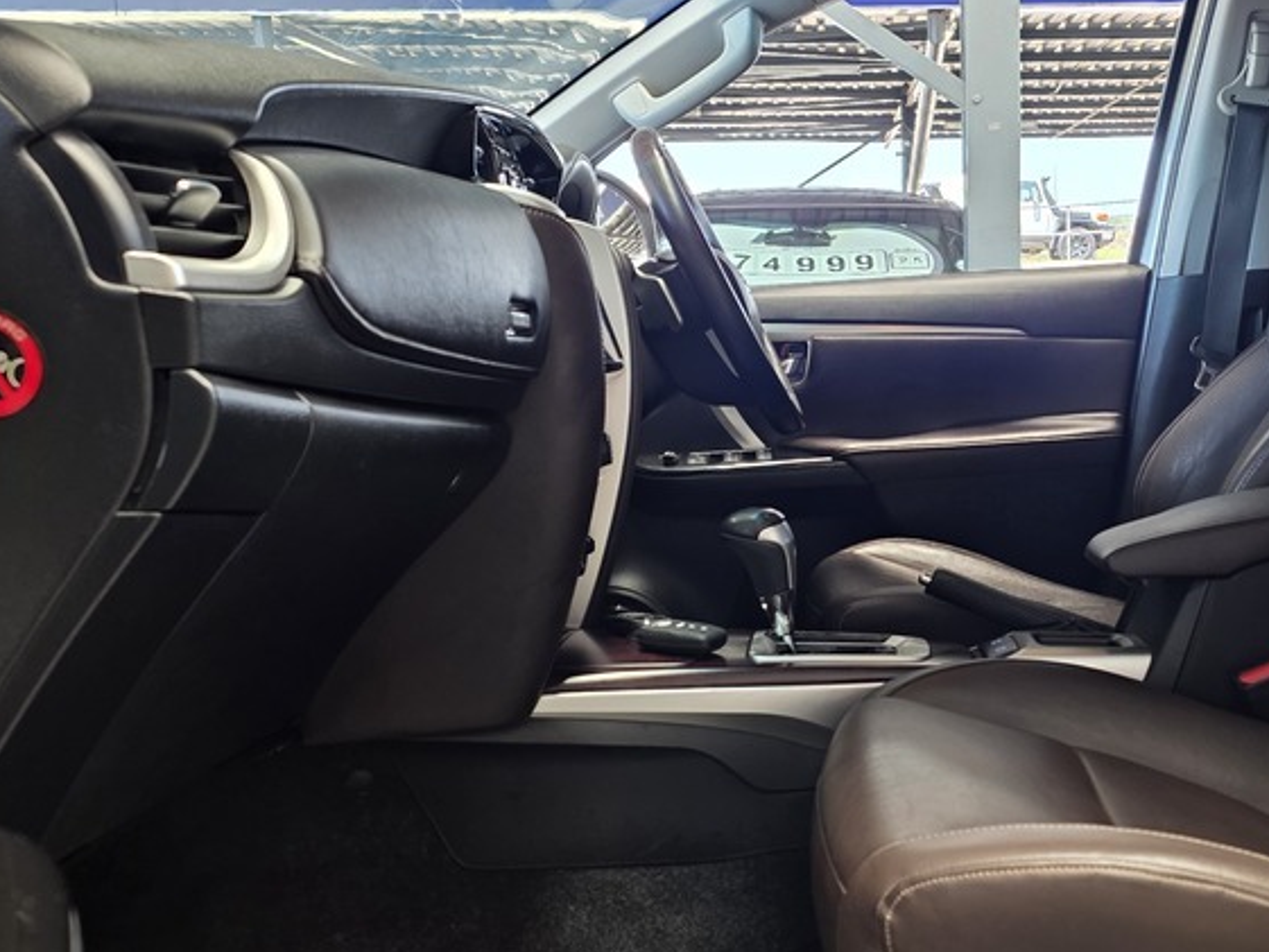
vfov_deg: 34.4
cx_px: 934
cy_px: 495
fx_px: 1540
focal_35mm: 42
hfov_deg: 43.5
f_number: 1.7
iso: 160
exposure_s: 1/100
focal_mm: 6.25
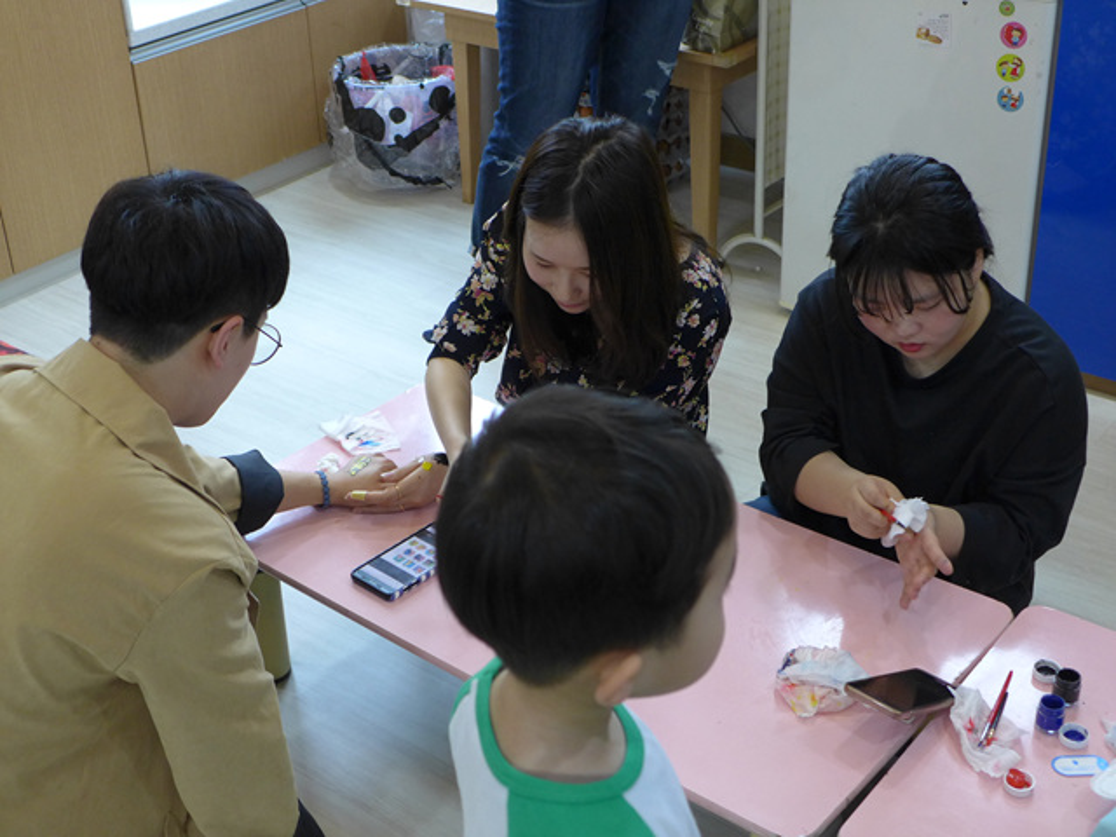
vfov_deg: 29.1
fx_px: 1612
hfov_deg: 38.2
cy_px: 418
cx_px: 558
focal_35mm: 50
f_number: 1.9
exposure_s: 1/160
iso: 250
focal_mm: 9.8
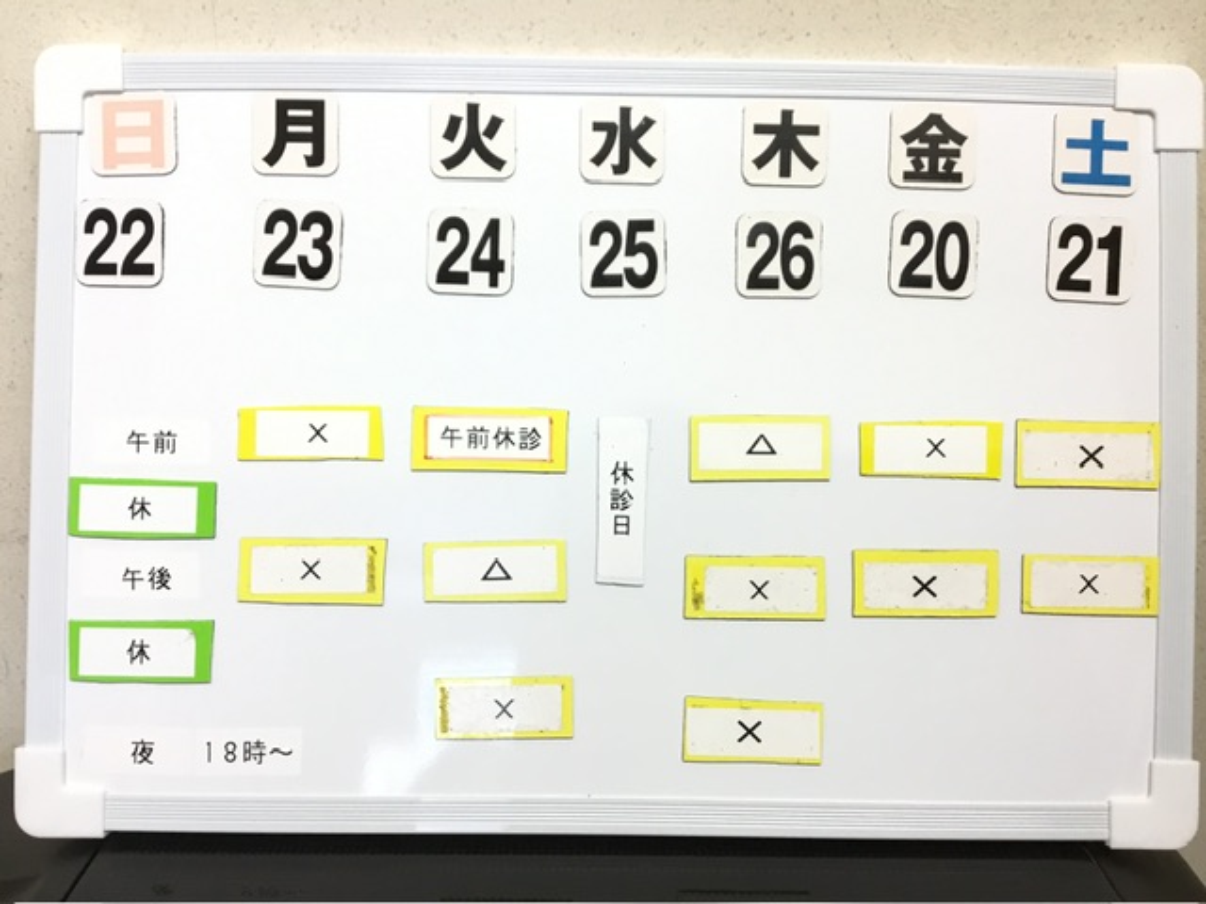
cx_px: 603
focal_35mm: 31
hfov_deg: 58.4
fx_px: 1080
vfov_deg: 45.4
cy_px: 452
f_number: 2.4
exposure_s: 1/30
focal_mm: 3.3
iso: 32
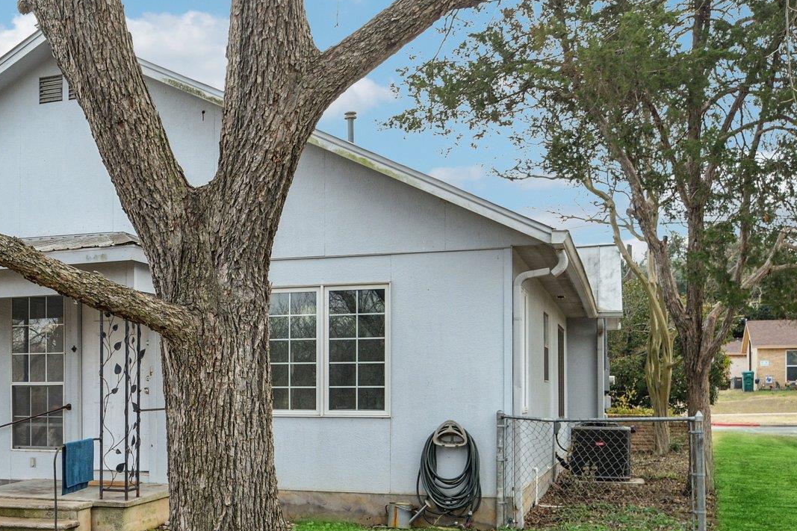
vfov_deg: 27.9
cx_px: 86
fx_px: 1062
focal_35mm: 48
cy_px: 358
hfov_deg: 38.4
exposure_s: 1/100
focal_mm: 17
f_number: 8
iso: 400
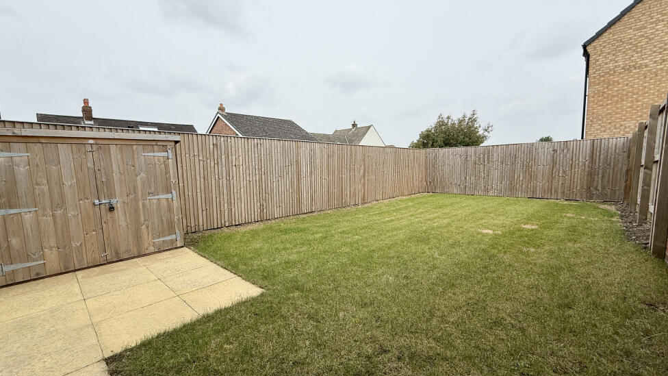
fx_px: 283
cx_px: 339
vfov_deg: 67.1
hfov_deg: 99.4
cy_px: 192
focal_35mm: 16
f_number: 2.2
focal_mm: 2.22
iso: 50
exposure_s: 1/1534
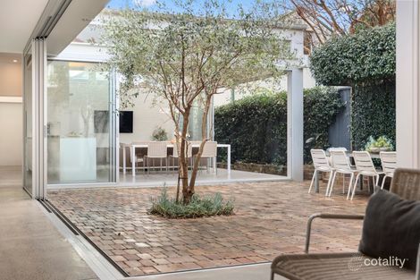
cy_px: 140
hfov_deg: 41.1
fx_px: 560
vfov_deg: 28.1
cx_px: 210
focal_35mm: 48
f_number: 4.5
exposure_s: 1/50
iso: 400
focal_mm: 48
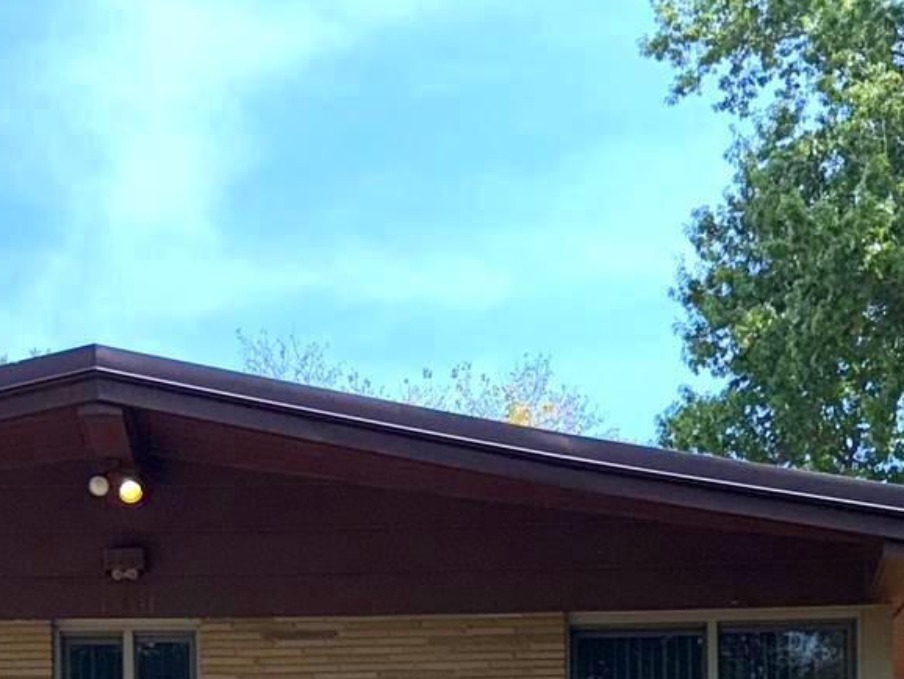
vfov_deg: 15.6
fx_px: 2221
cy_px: 1111
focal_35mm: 85
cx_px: 385
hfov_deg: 23.0
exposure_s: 1/2000
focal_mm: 6.76
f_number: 1.78
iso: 50
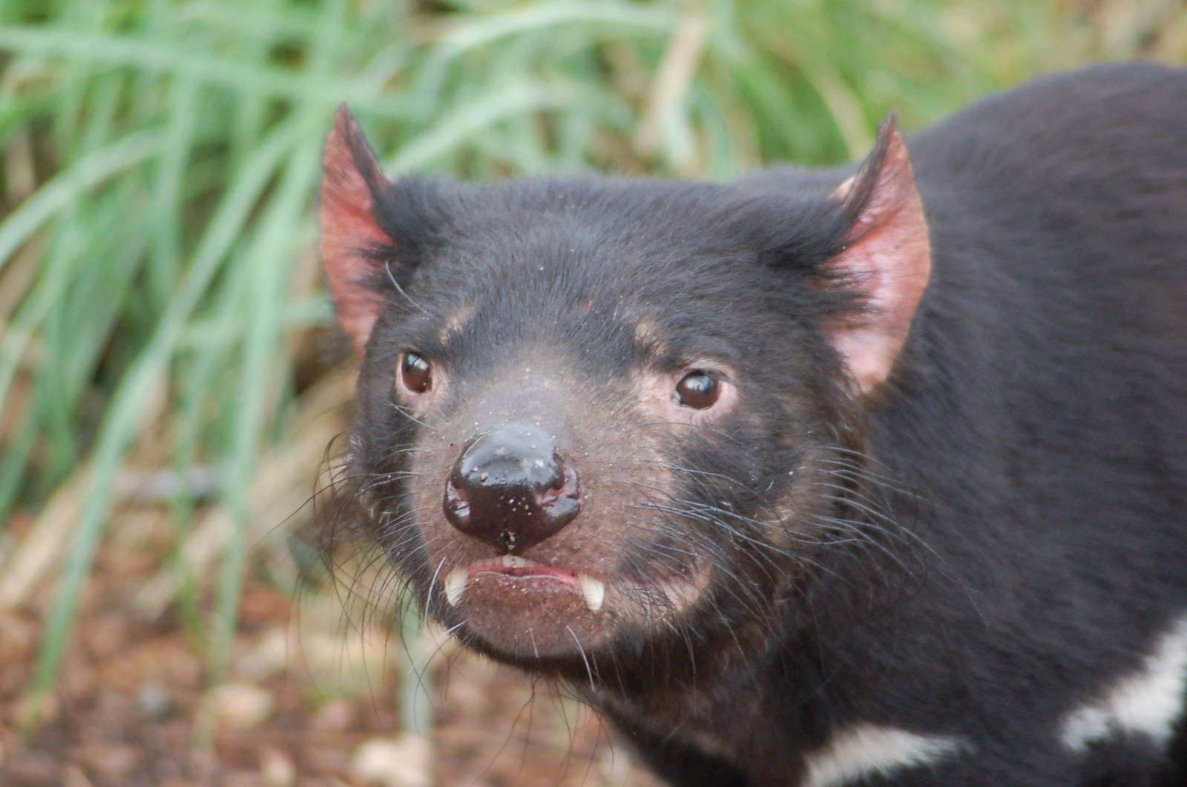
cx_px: 594
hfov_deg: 6.6
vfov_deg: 4.3
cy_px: 394
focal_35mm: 315
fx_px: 10368
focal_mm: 210
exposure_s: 1/200
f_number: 5.6
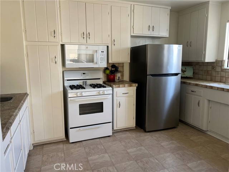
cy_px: 86
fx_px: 172
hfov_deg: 67.3
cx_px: 114
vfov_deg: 53.1
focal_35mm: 26
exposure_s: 1/107
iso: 125
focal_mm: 5.7
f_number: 1.5
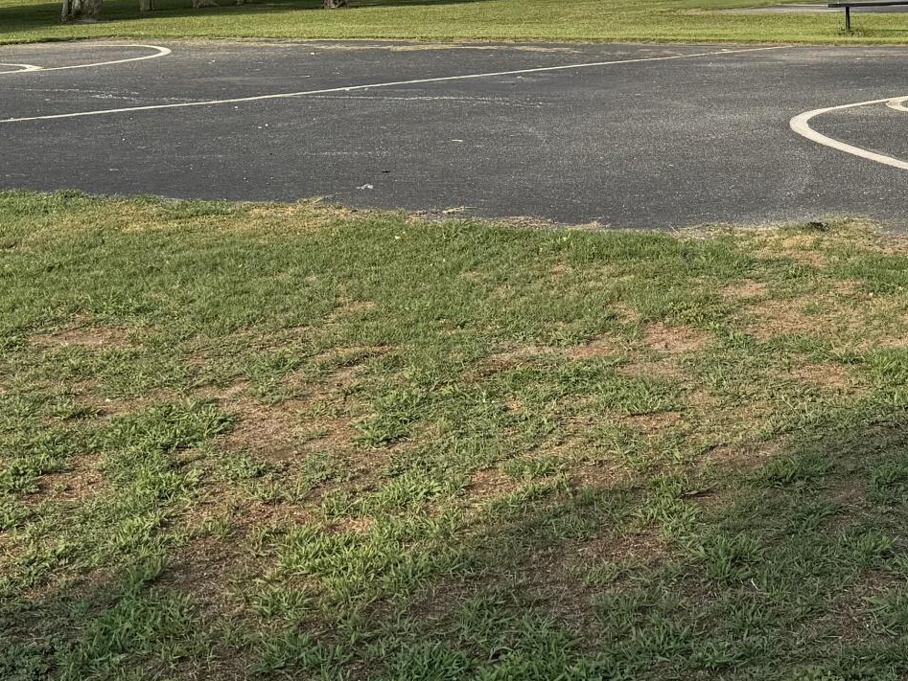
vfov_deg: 18.7
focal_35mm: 76
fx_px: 1994
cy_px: -42
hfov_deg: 24.6
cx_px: 884
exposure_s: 1/4049
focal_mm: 6.76
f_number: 1.78
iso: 80
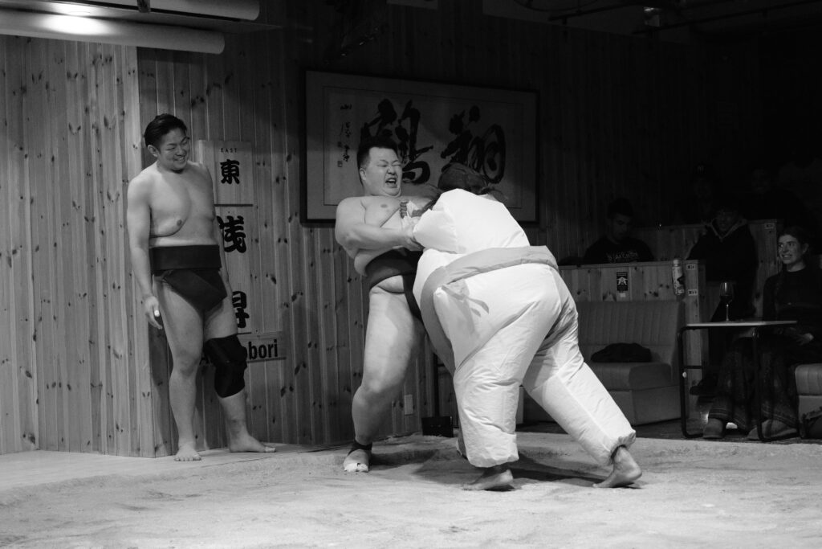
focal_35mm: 65
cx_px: 411
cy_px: 274
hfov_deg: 31.0
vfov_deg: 20.9
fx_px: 1484
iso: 6400
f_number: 4.5
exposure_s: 1/250
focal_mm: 43.2
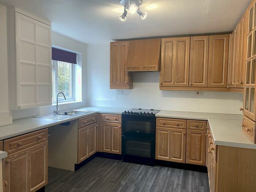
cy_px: 96
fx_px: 192
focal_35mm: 26
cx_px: 128
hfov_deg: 67.3
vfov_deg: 53.1
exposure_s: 1/60
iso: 160
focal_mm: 4.25
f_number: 1.8
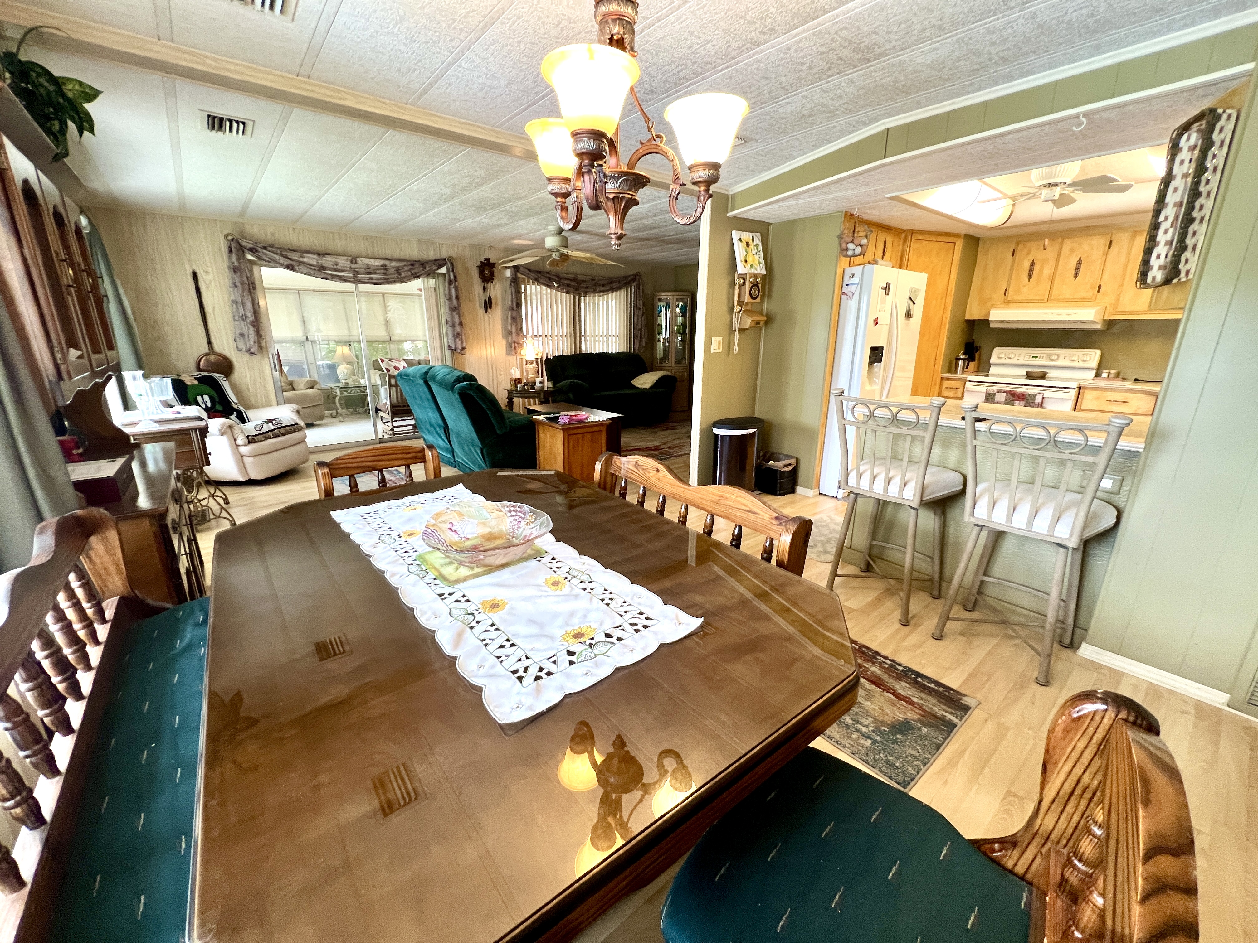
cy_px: 472
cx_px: 629
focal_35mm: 13
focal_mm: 1.57
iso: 160
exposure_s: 1/60
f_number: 1.8
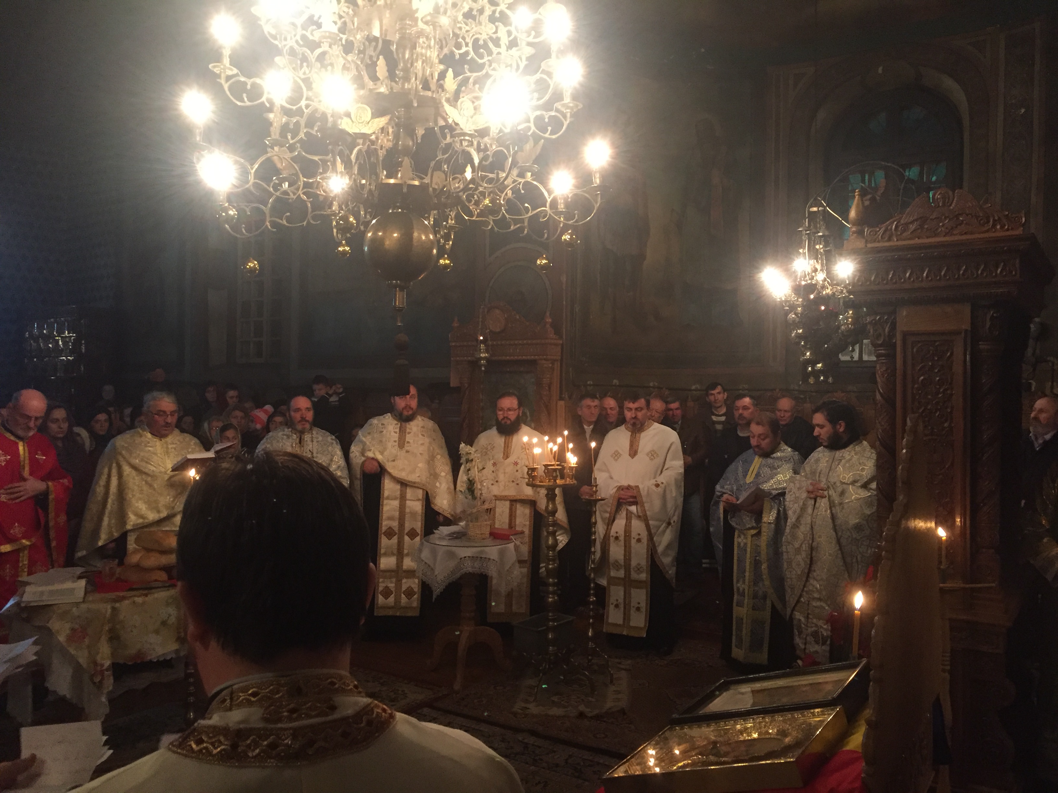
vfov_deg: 48.2
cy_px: 396
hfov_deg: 61.7
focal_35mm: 29
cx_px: 529
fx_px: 886
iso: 320
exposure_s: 1/33
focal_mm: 4.15
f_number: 2.2
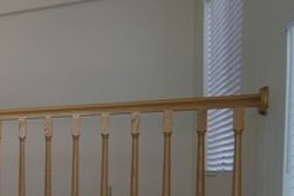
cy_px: 183
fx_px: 514
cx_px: -459
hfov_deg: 13.9
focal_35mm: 63
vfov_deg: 21.0
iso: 400
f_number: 10
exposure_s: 1/15
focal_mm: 12
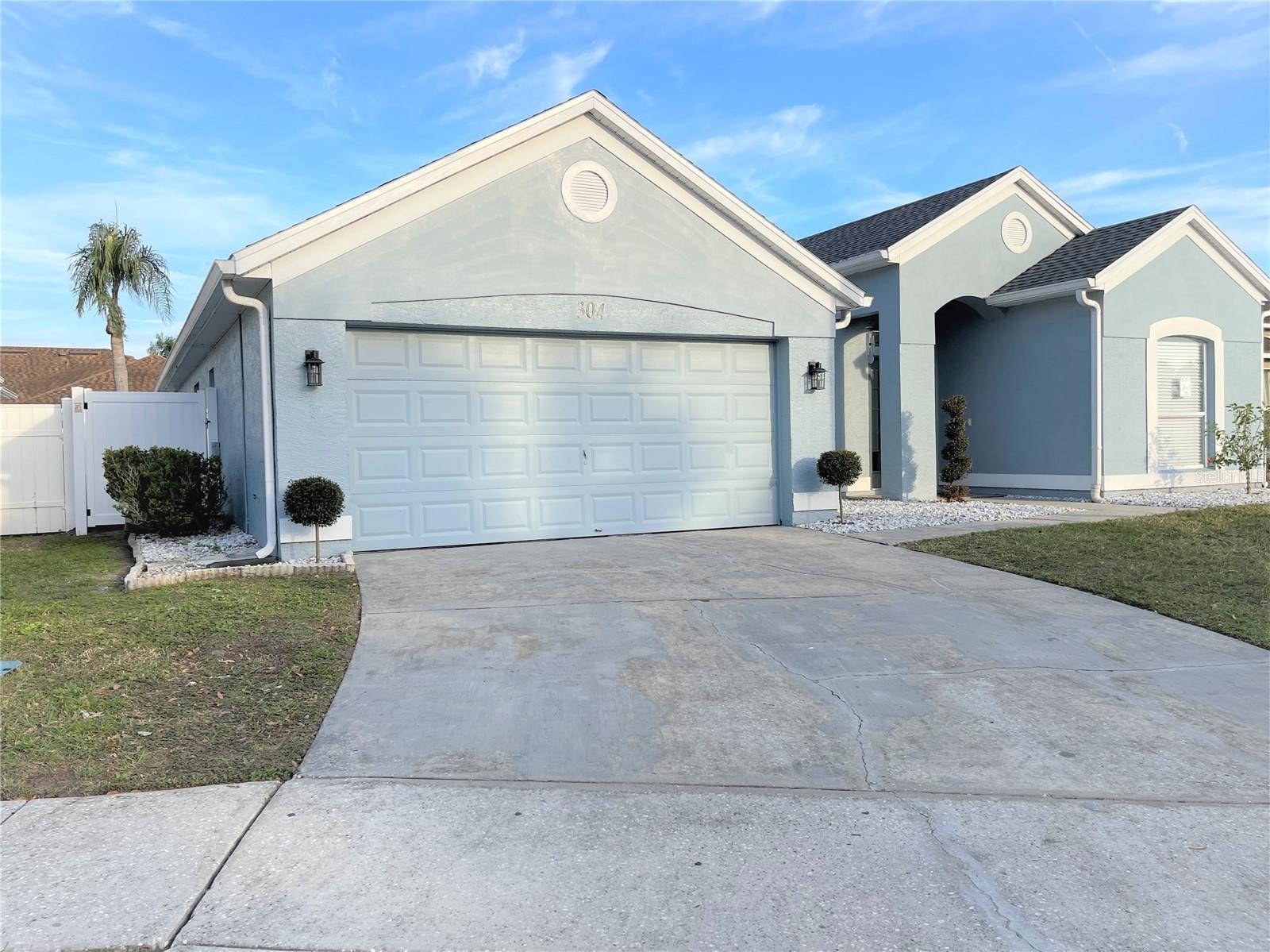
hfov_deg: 67.3
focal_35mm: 26
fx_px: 954
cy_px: 476
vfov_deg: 53.0
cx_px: 635
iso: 32
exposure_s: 1/1767
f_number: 1.6
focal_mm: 5.1
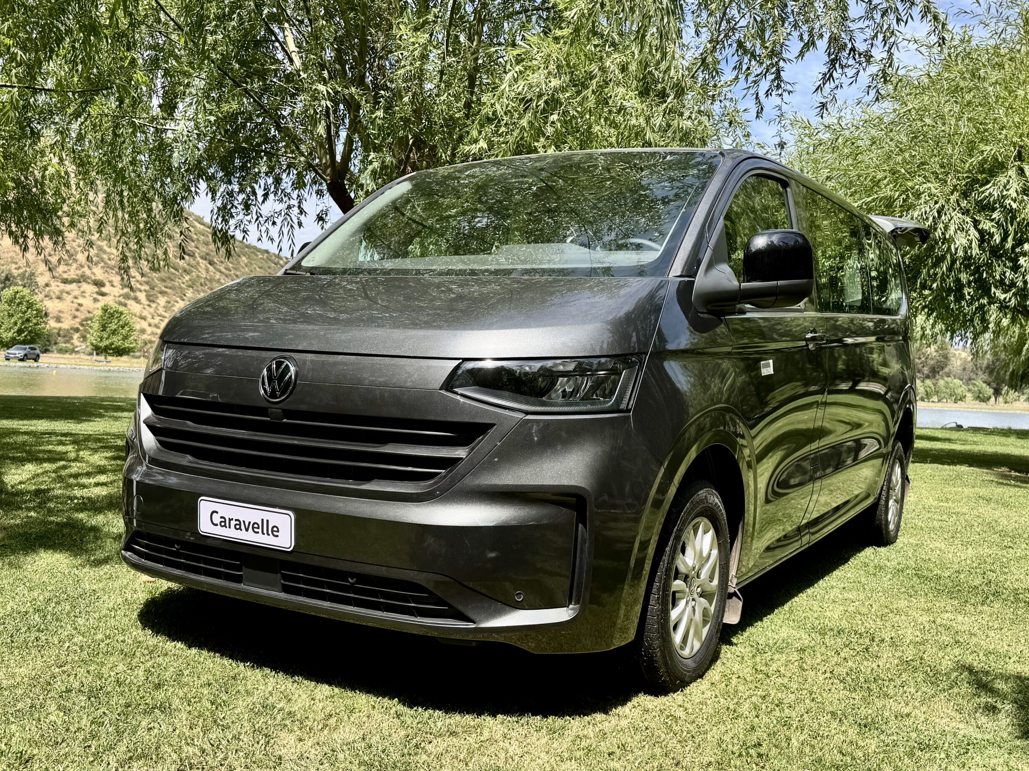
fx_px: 743
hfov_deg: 69.4
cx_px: 504
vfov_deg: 54.9
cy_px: 401
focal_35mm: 25
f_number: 1.78
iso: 80
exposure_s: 1/1980
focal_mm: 6.76
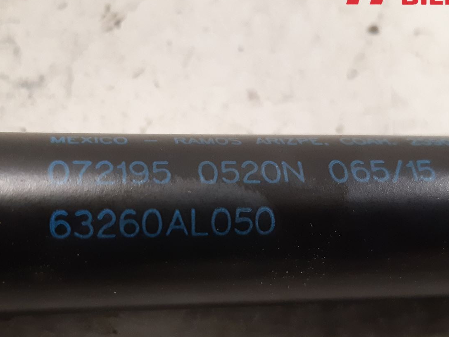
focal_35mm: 49
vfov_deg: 29.2
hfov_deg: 38.7
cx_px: 177
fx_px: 636
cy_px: 252
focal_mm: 3.93
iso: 320
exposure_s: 1/25
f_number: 1.7
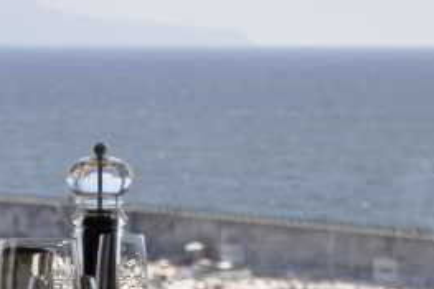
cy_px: 240
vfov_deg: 5.8
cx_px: 116
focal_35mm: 237
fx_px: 2855
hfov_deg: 8.7
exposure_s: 1/1250
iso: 400
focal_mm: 52
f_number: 5
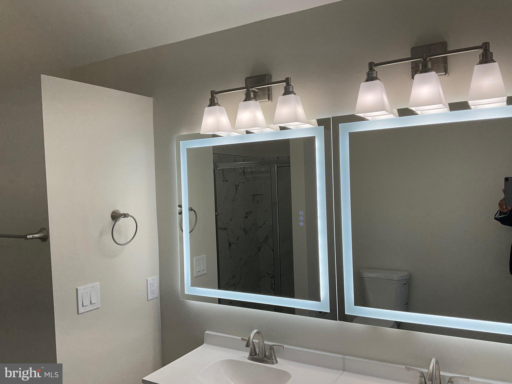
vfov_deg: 48.2
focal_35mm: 29
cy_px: 192
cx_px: 256
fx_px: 429
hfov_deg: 61.7
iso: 16
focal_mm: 3
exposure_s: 1/256
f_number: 1.8
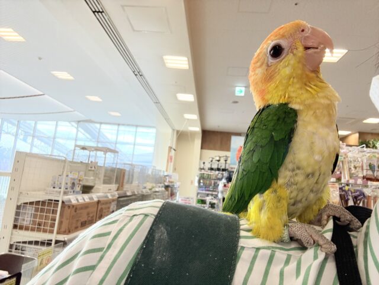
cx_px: 190
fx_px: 252
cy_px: 142
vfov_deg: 58.9
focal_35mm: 23
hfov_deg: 73.9
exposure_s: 1/149
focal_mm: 2.69
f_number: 1.9
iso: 80
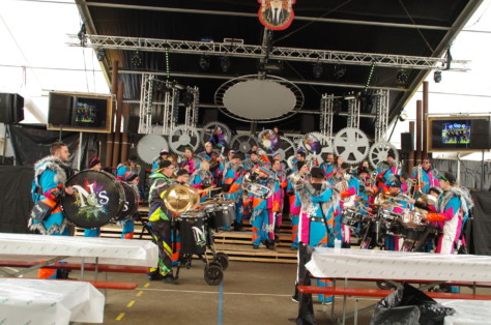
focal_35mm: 38
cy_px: 156
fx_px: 517
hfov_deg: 50.8
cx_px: 249
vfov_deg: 34.9
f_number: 5.6
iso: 400
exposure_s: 1/50
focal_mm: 24
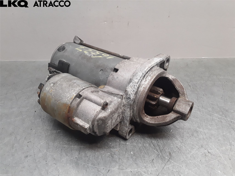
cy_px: 88
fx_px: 190
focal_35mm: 28
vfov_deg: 49.7
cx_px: 118
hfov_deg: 63.4
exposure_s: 1/100
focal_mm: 2.91
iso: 80
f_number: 1.9
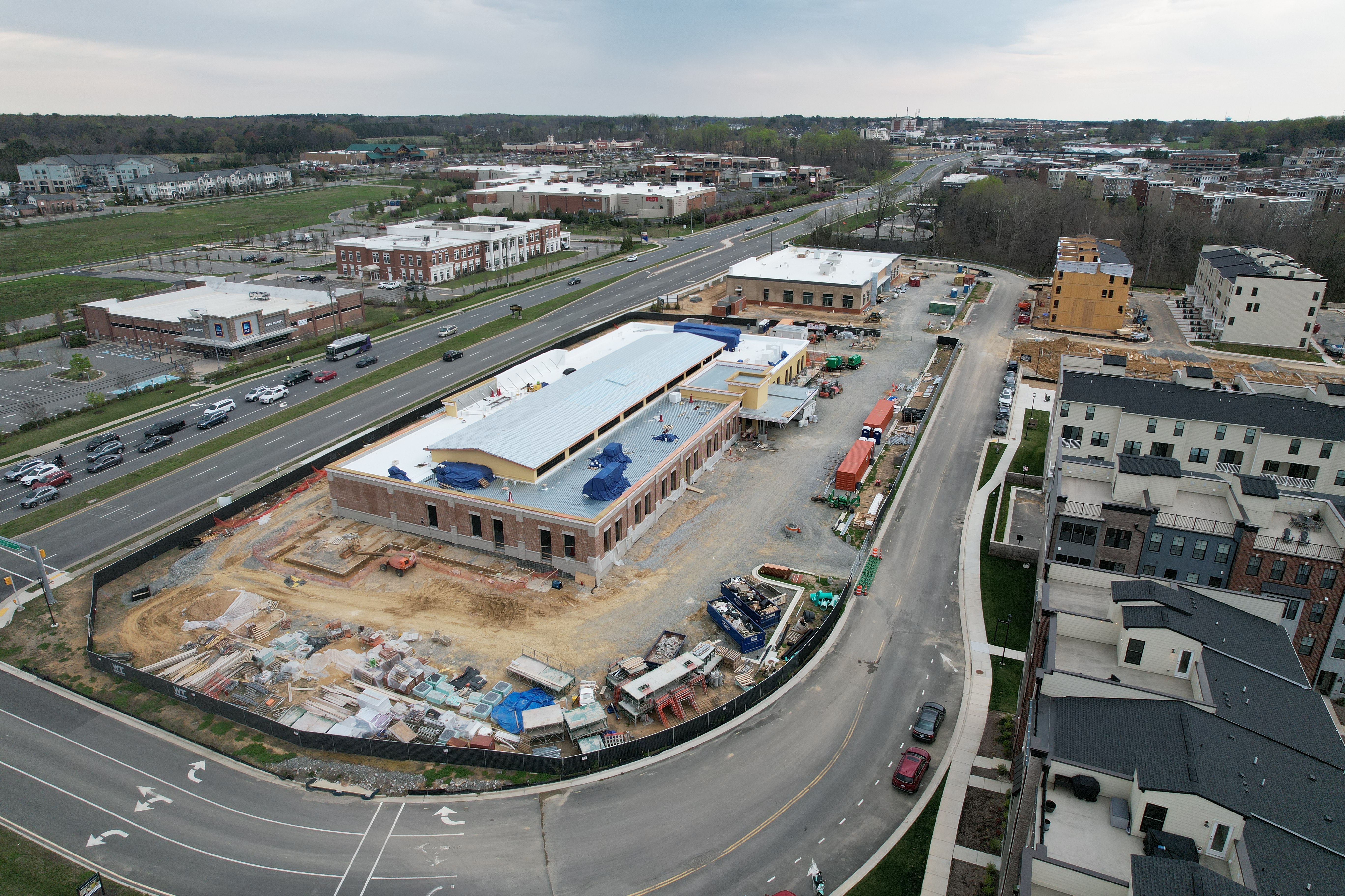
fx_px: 822
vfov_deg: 57.2
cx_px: 672
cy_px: 448
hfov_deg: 78.6
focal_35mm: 22
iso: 100
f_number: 2.8
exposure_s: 1/1000
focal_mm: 8.38
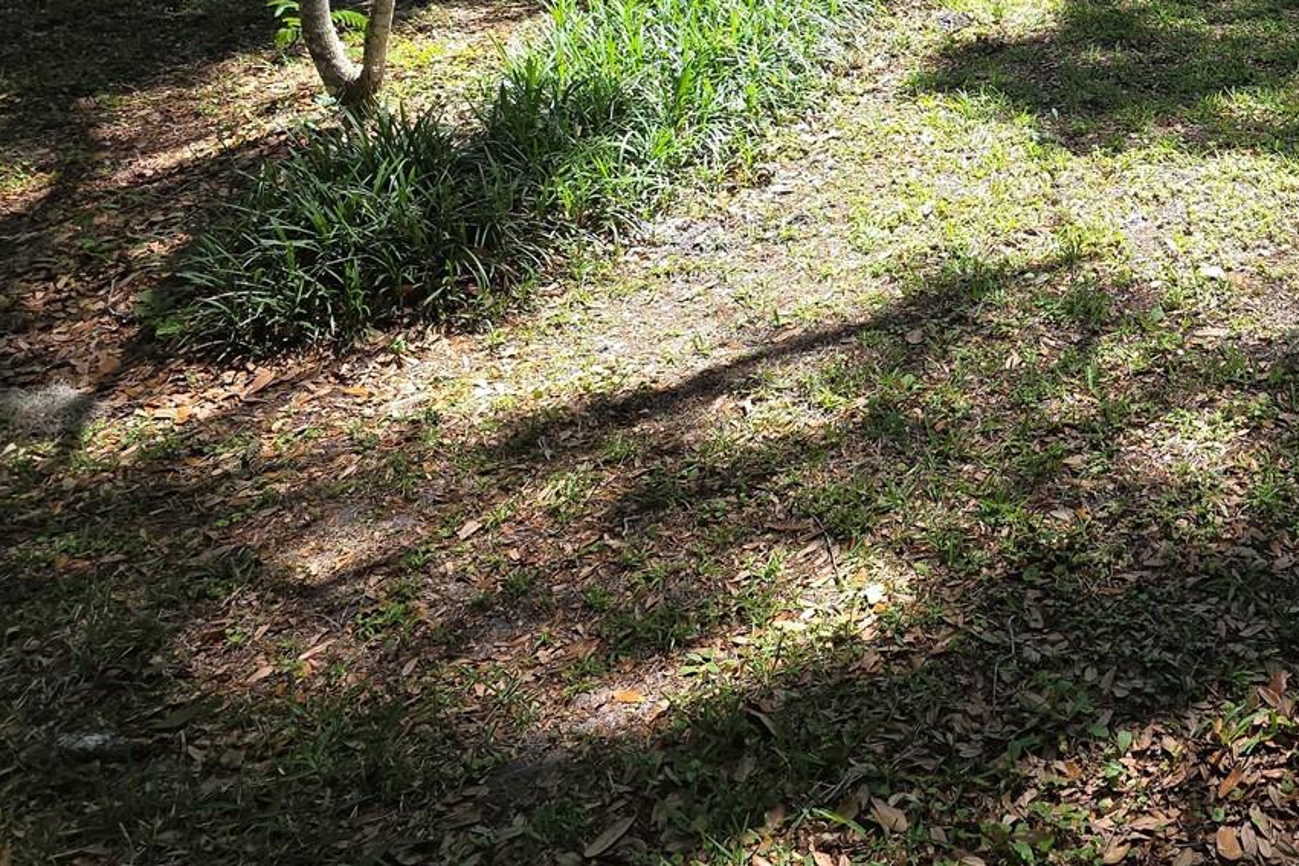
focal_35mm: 45
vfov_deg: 27.9
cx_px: 1143
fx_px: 1623
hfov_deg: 40.6
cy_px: -24
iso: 12
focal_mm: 6.3
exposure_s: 1/179
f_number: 1.7
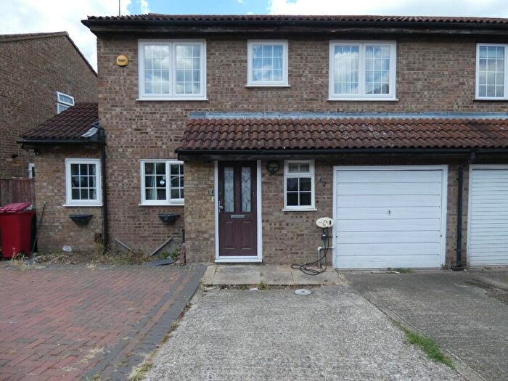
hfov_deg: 81.7
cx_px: 254
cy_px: 190
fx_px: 294
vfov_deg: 66.0
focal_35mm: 20
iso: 80
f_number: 2.8
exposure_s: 1/500
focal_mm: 3.6
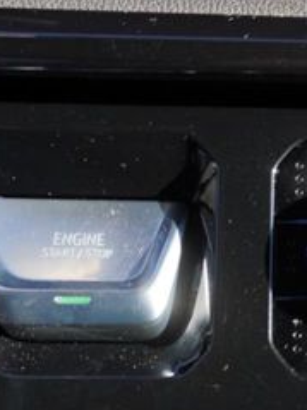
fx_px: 1172
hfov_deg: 13.4
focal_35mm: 99
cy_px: 393
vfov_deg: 19.4
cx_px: 556
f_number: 4
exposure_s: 1/320
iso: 250
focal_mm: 16
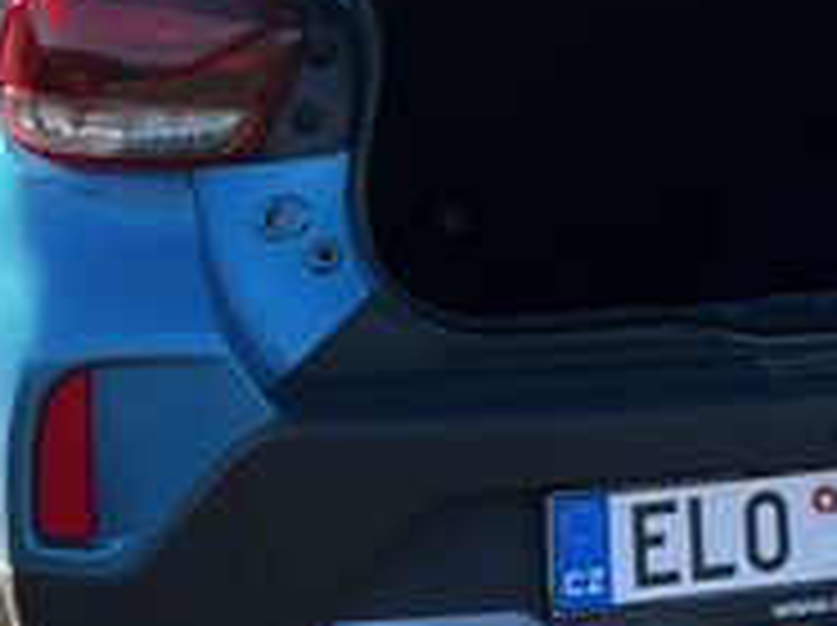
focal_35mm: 103
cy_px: -9
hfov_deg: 16.9
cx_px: 1346
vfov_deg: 14.1
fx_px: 2487
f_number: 1.5
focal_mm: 5.7
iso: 50
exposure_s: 1/917
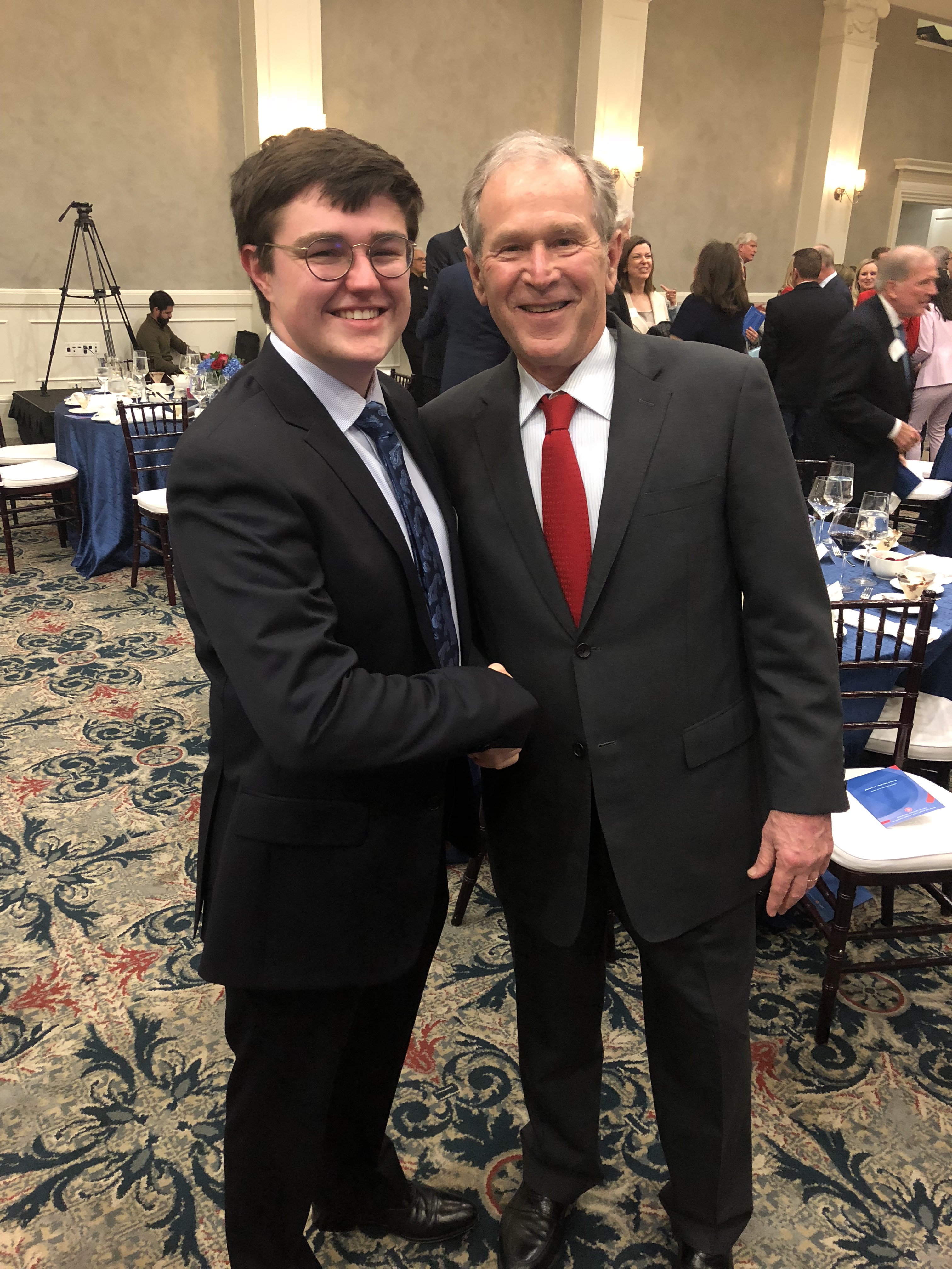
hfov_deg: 48.2
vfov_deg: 61.7
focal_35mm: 29
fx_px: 1063
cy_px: 634
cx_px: 476
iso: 80
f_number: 1.8
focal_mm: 3.99
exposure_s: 1/6
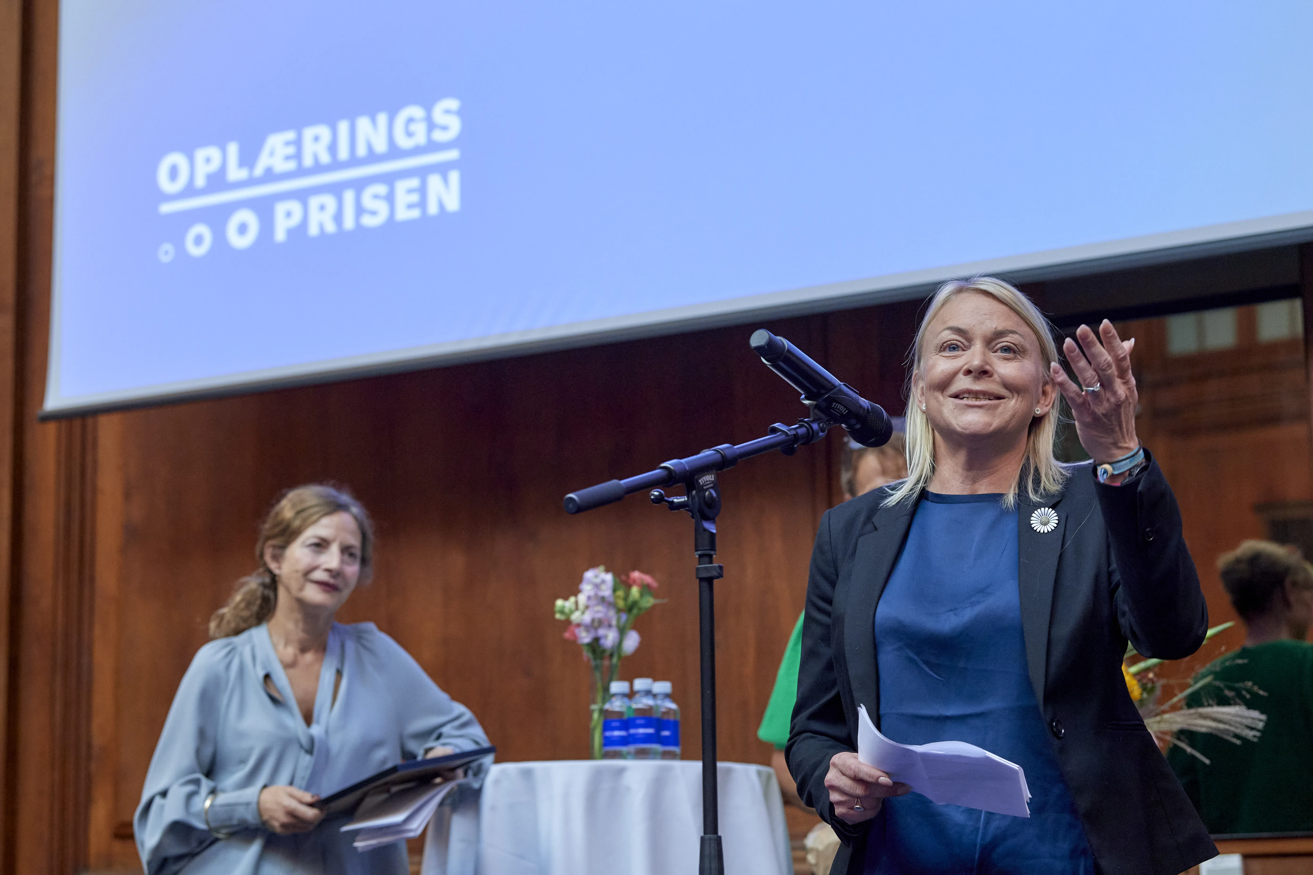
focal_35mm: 82
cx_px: 656
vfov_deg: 16.7
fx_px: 2990
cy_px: 438
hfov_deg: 24.8
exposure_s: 1/160
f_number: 5
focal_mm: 82
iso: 4000
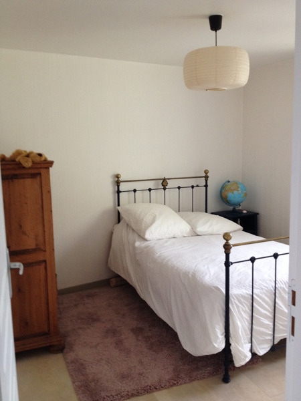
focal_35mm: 35
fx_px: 406
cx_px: 150
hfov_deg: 40.7
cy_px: 200
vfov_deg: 52.6
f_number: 2.4
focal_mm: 4.28
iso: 160
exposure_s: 1/20
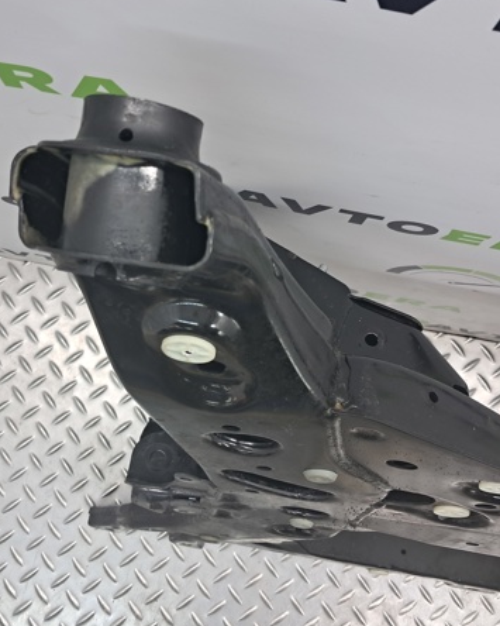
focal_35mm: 38
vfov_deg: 47.9
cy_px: 305
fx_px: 703
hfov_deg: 39.1
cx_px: 231
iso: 125
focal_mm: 4
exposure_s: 1/50
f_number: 1.8
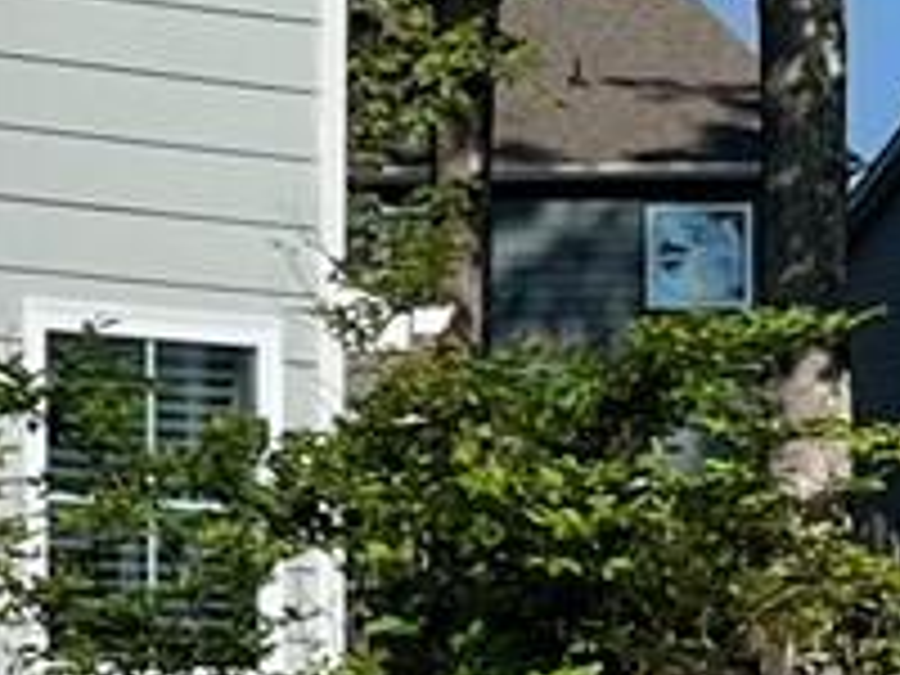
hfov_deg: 13.1
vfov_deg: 11.0
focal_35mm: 133
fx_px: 3458
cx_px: -806
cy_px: -106
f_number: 1.5
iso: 50
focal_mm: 5.7
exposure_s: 1/12658
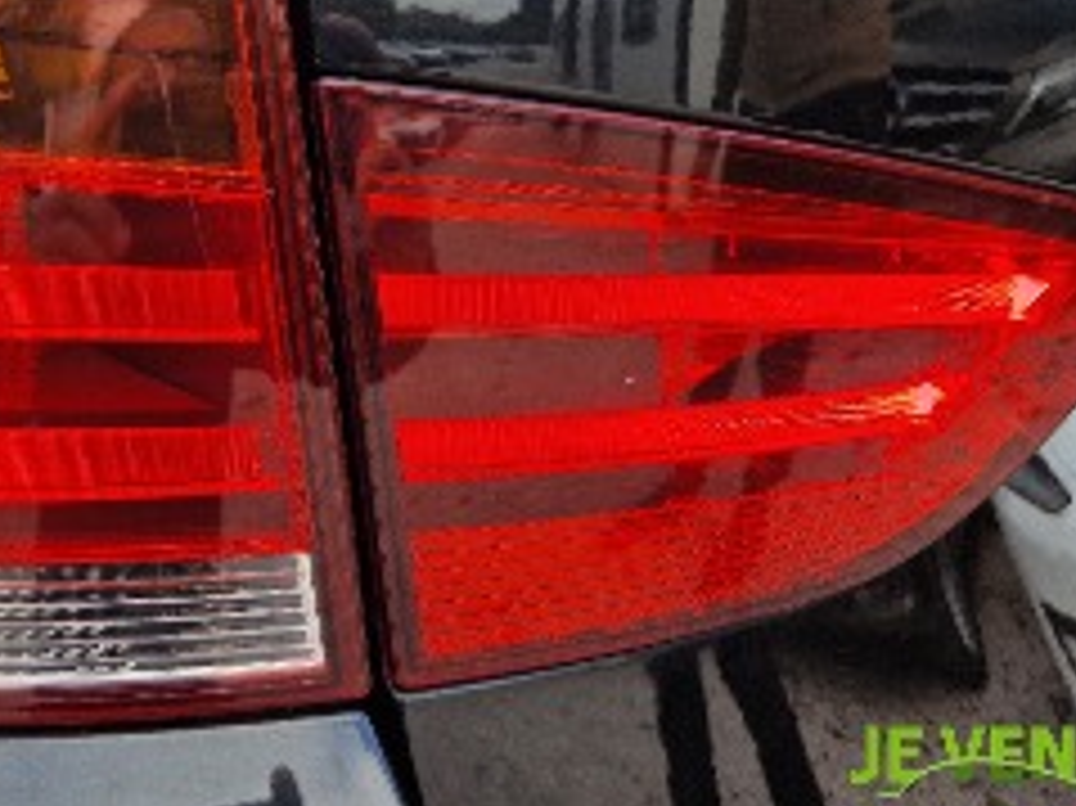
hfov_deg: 45.1
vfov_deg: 35.1
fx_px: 1243
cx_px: 261
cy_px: 194
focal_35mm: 40
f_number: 1.8
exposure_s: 1/558
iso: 50
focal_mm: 5.4
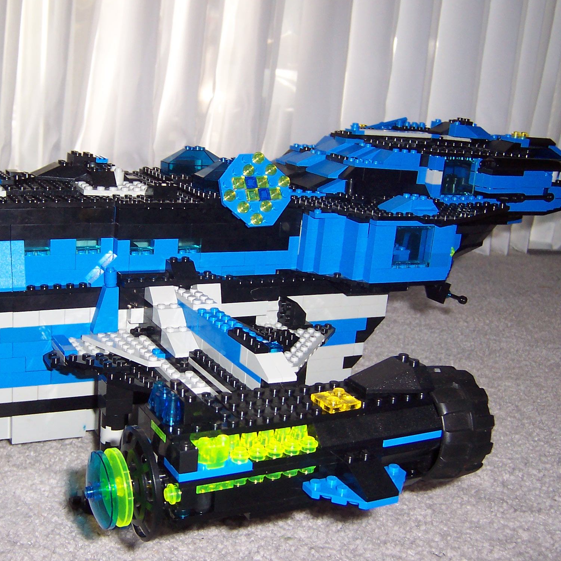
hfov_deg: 38.9
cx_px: 206
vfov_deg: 39.2
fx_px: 788
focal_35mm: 43
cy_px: 280
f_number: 2.8
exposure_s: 1/60
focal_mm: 5.6
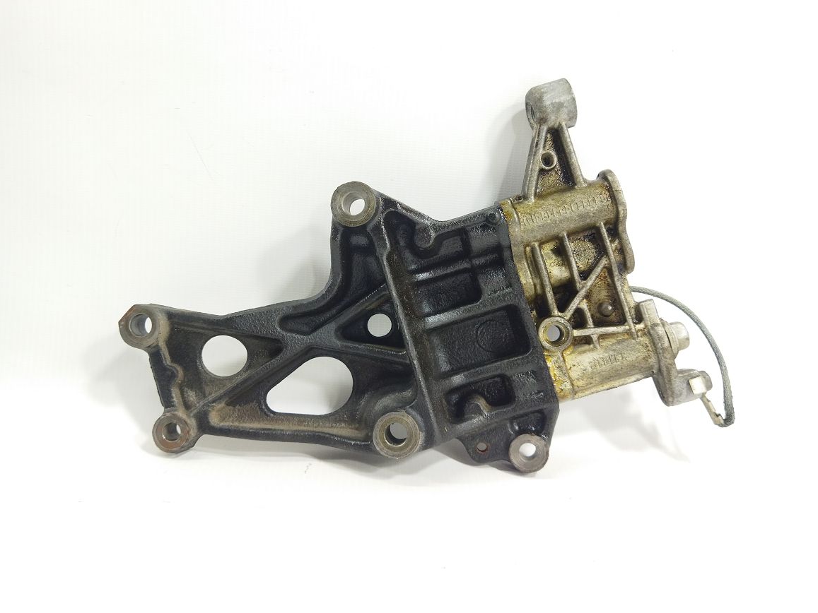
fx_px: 662
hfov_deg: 63.4
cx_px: 401
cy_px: 312
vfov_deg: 49.8
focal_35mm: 28
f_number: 1.79
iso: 166
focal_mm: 4.71
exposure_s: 1/100
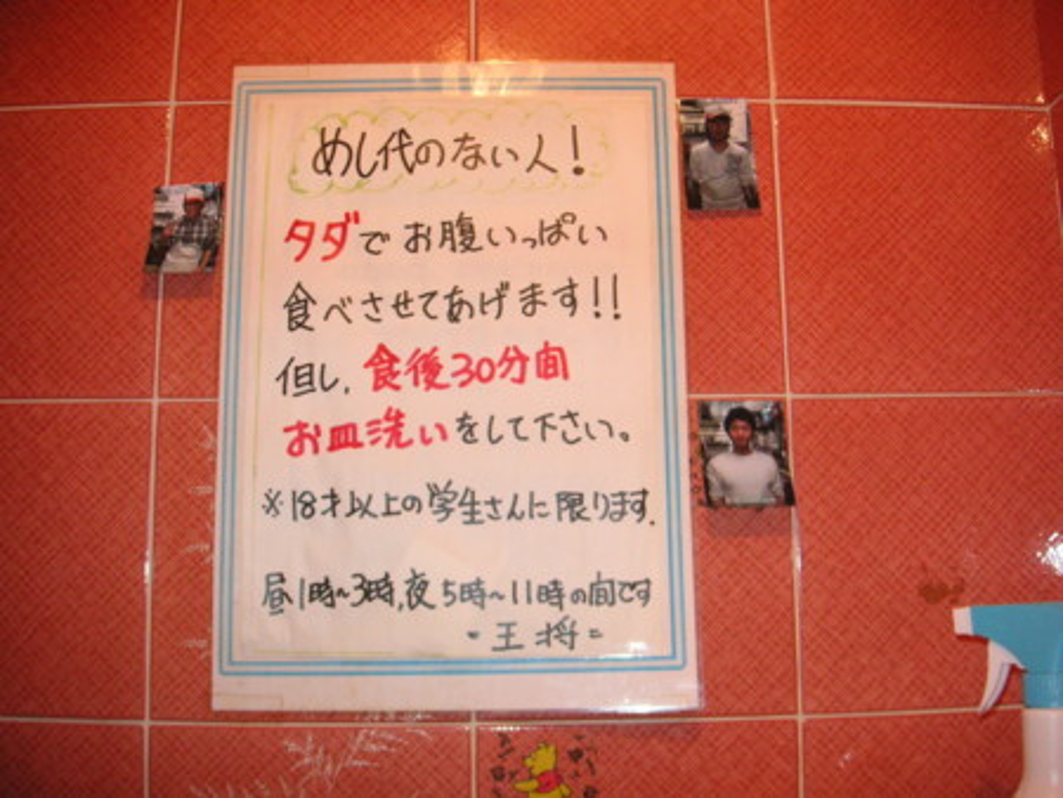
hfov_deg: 50.1
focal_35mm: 37
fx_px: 1137
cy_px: 399
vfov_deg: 38.7
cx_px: 532
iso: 160
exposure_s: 1/45
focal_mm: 6.1
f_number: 2.8
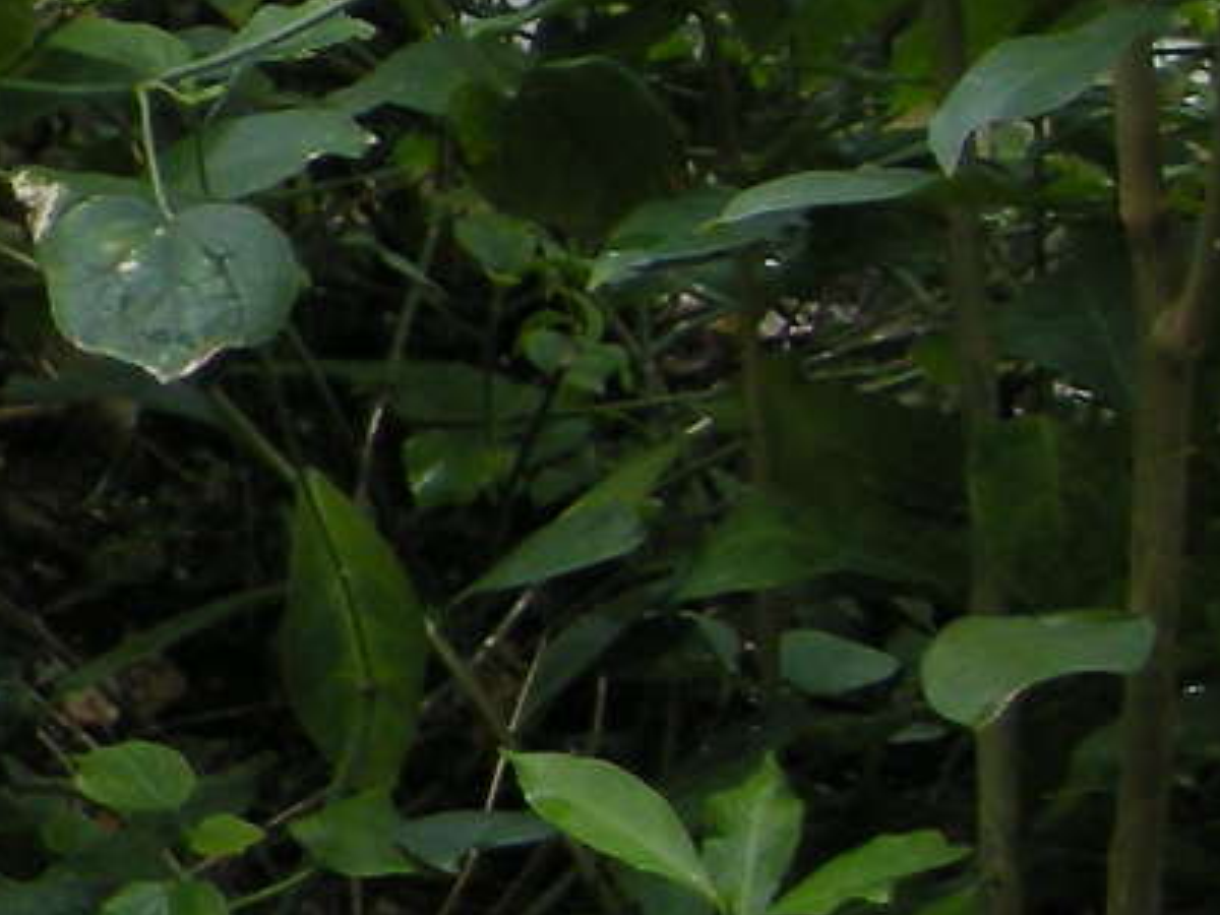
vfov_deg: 7.0
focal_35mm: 210
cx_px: -2162
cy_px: -409
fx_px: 7401
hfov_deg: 8.3
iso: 71
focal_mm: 7.5
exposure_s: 1/59
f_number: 2.7
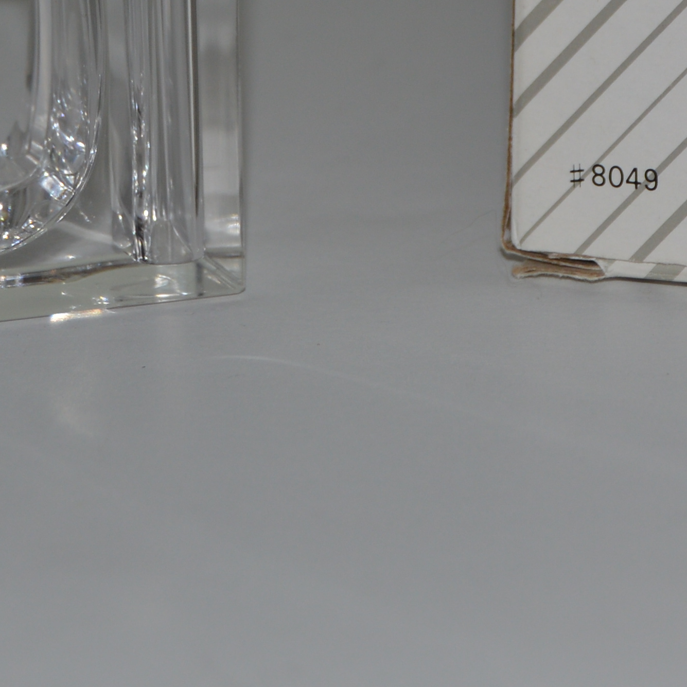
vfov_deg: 7.2
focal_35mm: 241
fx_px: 5411
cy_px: -234
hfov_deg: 7.3
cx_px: 554
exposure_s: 1/200
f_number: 5
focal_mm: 42
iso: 100
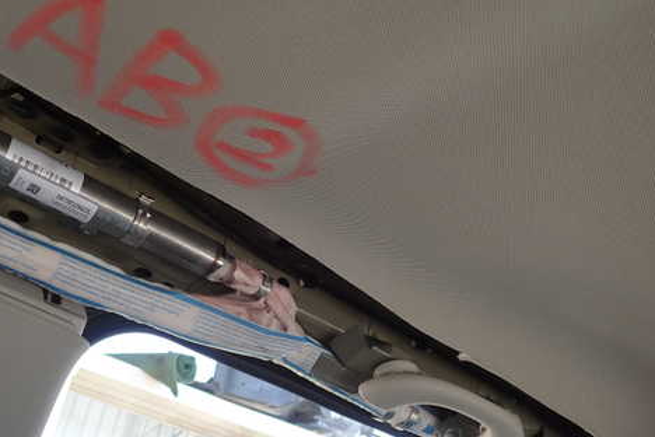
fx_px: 728
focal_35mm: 40
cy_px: 282
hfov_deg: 48.1
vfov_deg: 33.2
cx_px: 252
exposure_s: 1/125
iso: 125
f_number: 2.3
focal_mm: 5.5
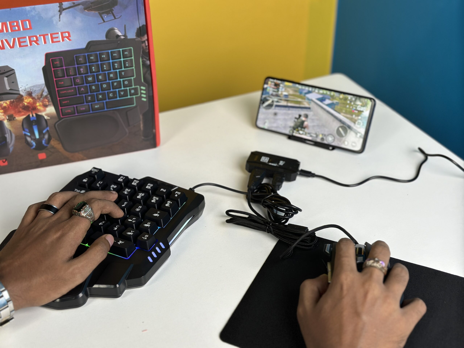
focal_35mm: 48
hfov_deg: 39.7
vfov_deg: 30.3
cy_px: 174
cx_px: 232
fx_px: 643
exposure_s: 1/50
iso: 100
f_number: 1.78
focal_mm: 6.86
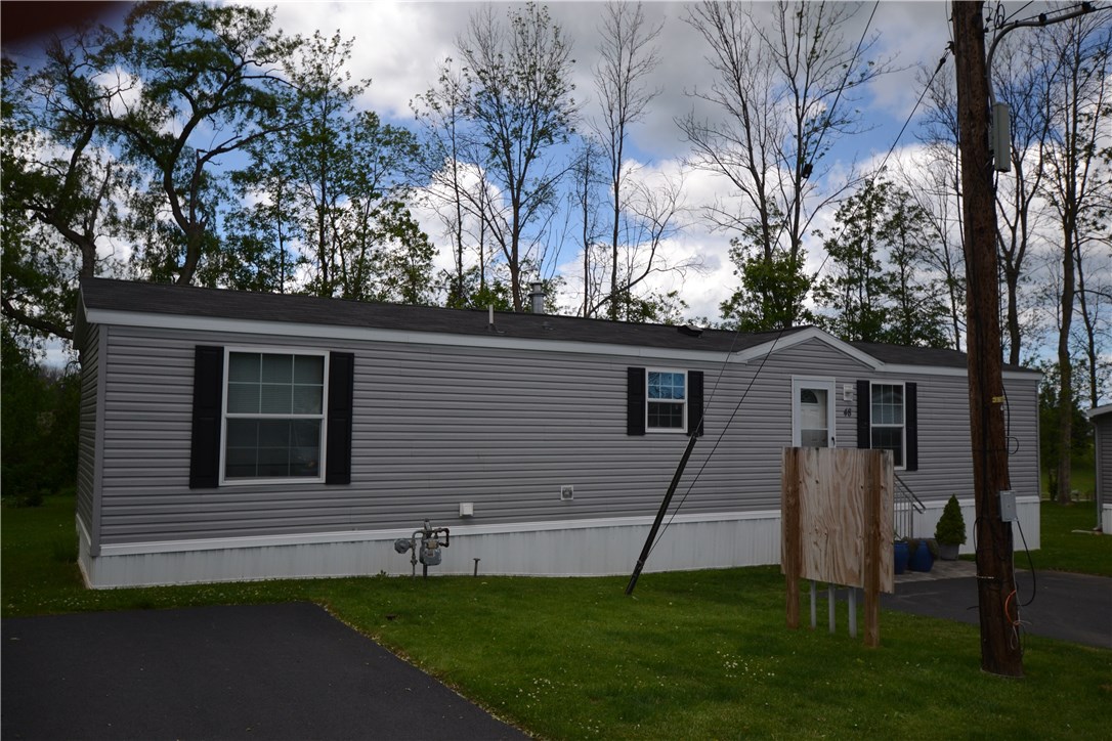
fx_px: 880
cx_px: 556
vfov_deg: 45.7
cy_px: 370
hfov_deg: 64.6
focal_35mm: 28
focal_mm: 19
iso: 400
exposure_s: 1/4000
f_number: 3.5
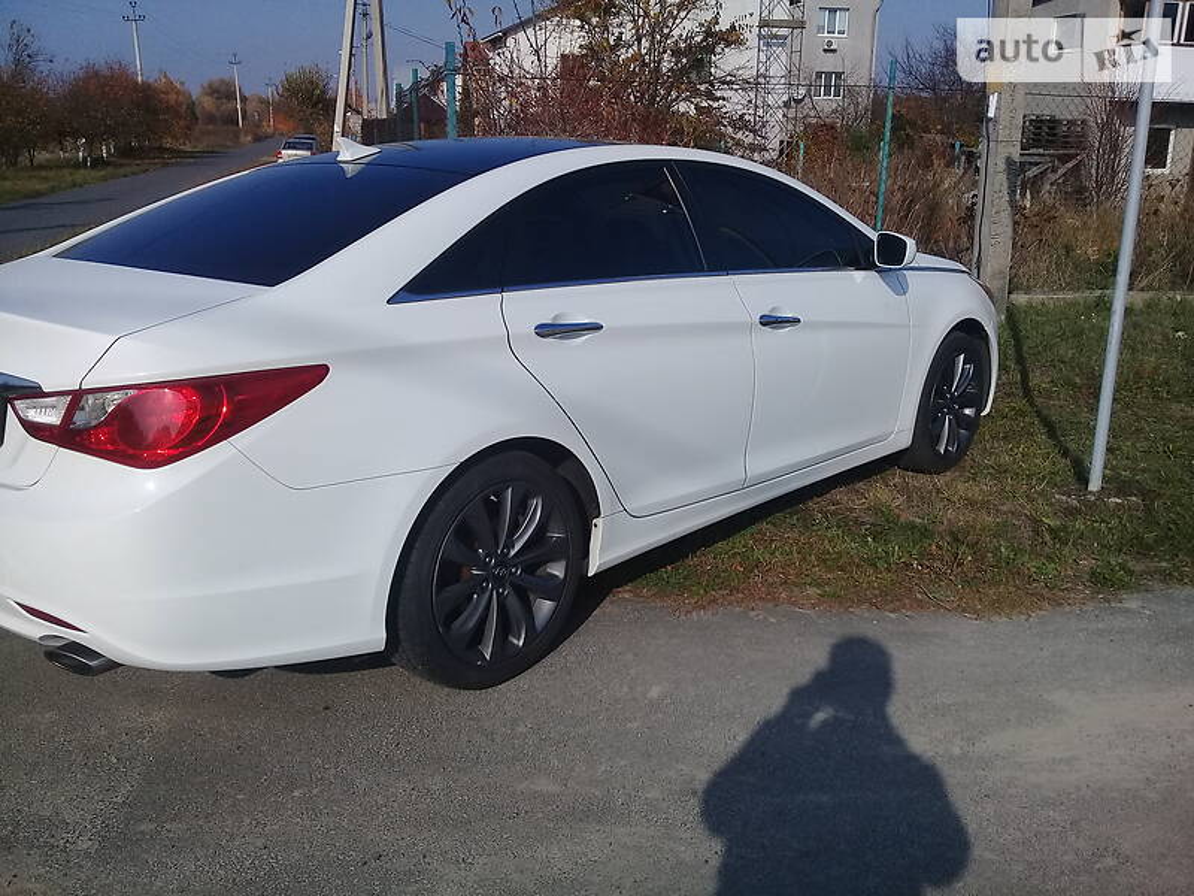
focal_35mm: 31
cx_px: 597
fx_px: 1069
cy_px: 448
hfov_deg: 58.4
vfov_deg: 45.4
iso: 50
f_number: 2.2
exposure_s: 1/2695
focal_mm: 3.3
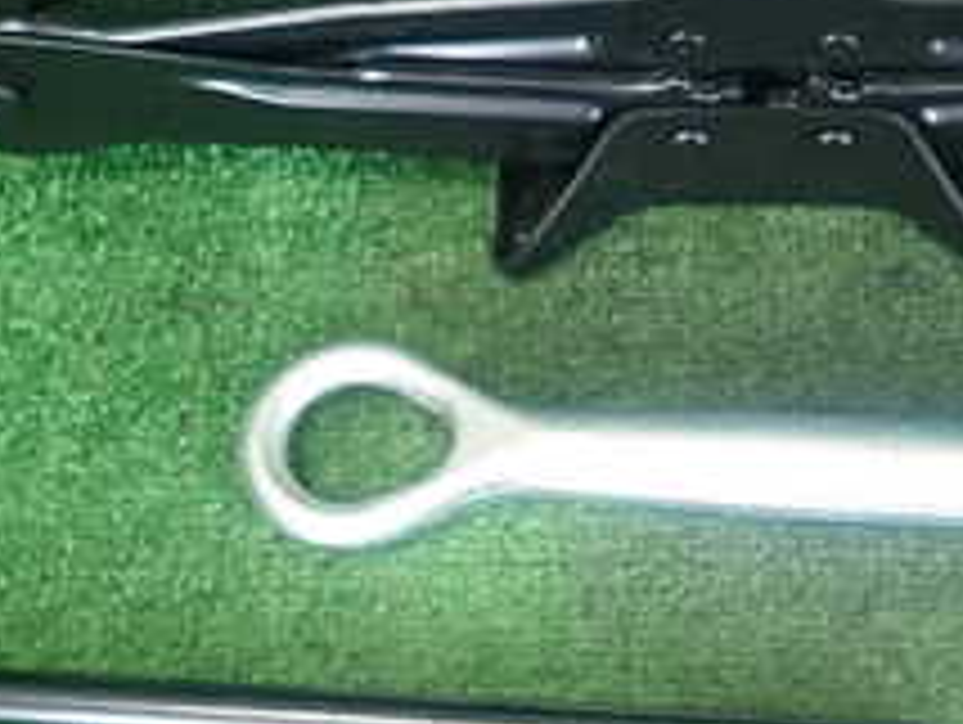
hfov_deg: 27.3
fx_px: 1950
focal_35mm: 70
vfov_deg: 20.9
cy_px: 544
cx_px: 738
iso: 400
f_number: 2
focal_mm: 4.5
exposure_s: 1/30
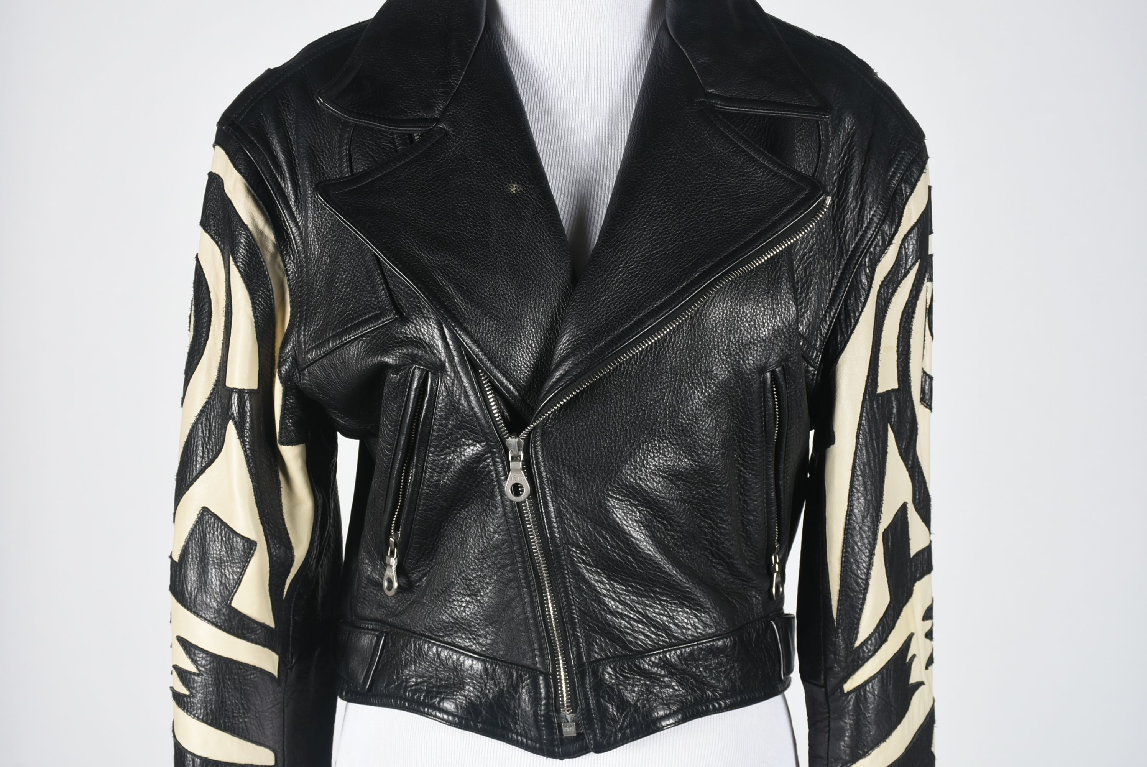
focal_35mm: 75
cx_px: 574
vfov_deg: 18.2
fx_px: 2391
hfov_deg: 27.0
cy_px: 384
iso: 200
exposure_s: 1/125
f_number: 10
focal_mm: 50
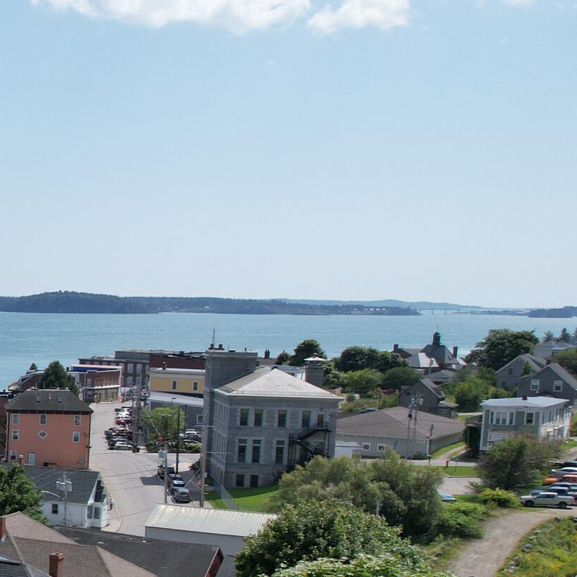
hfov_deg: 19.0
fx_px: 1301
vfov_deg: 24.8
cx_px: -471
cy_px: 422
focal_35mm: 69
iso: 130
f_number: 2.8
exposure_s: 1/3000
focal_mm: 8.38
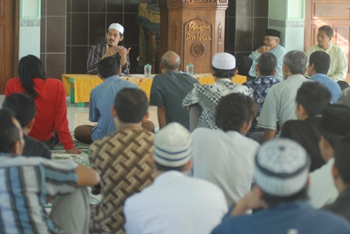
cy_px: 117
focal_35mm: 120
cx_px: 175
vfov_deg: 11.5
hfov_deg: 17.0
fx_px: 1168
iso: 250
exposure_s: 1/60
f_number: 2.8
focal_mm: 80
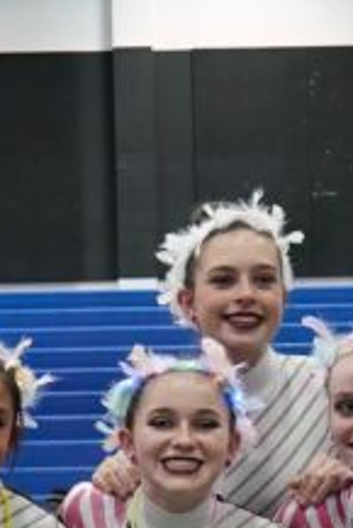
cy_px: 673
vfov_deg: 13.6
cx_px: 287
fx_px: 2144
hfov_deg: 9.4
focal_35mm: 146
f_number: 5.6
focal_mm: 31
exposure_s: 1/250
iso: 6400
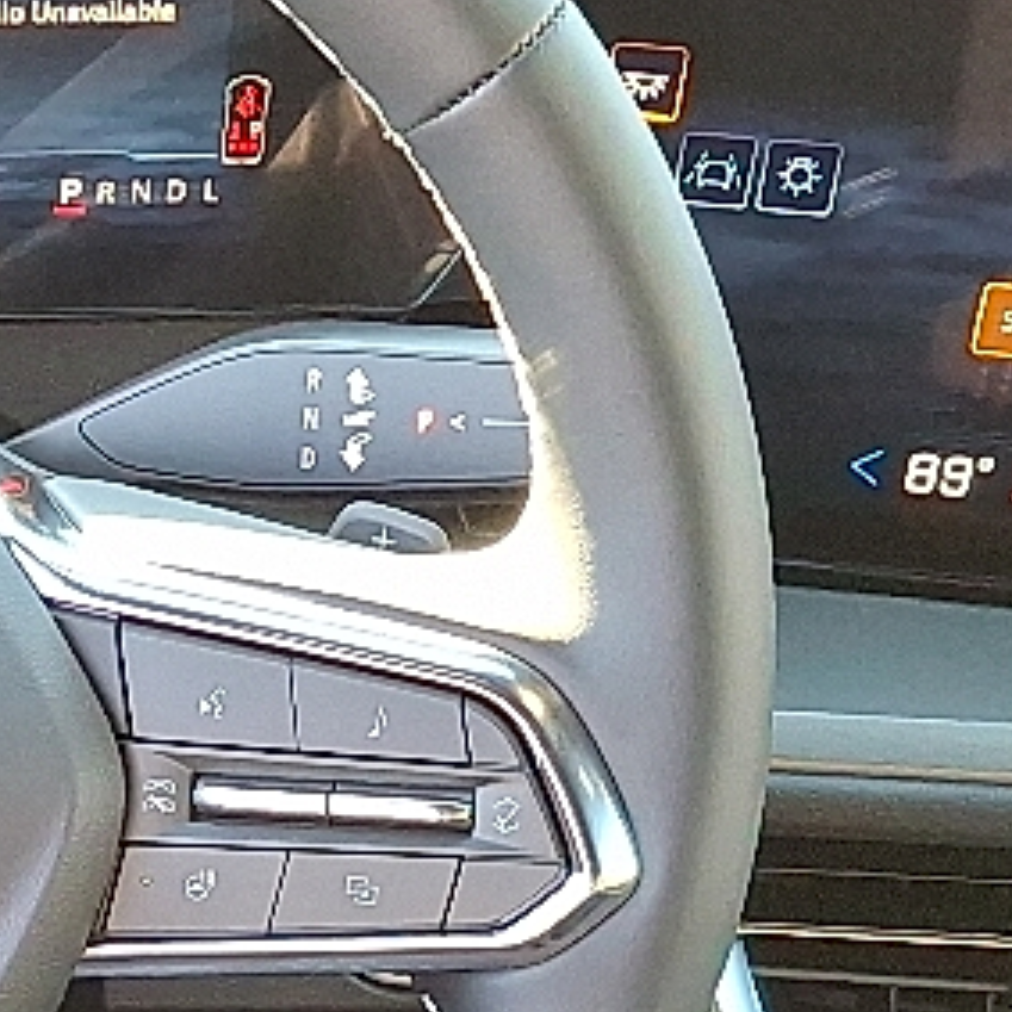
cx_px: -379
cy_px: 1484
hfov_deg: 13.4
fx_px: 4134
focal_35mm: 125
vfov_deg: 13.2
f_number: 1.8
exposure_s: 1/120
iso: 102
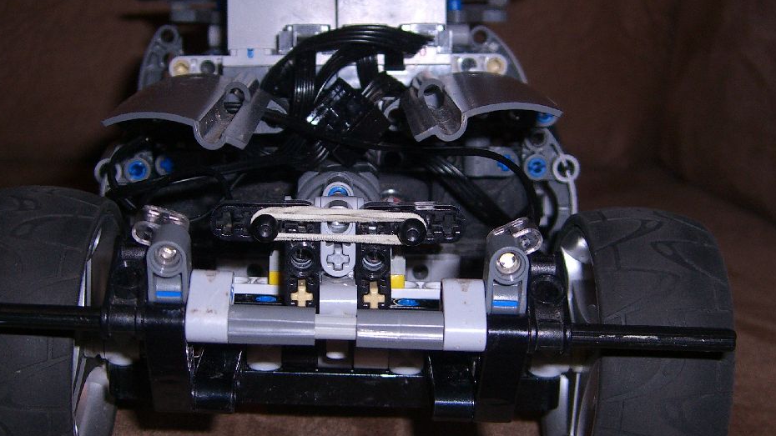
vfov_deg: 21.1
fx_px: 1173
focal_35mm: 57
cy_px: 238
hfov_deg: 36.6
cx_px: 340
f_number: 2.8
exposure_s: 1/60
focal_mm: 7.9
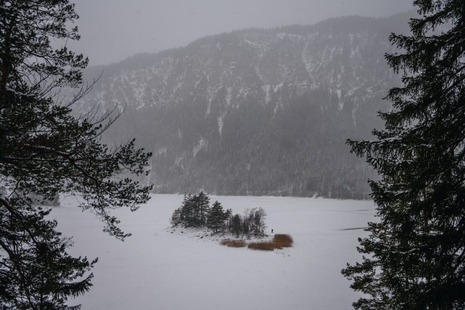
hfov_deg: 54.8
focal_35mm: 35
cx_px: 232
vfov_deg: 38.2
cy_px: 155
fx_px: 448
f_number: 2.8
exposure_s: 1/1000
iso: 100
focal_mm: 34.7
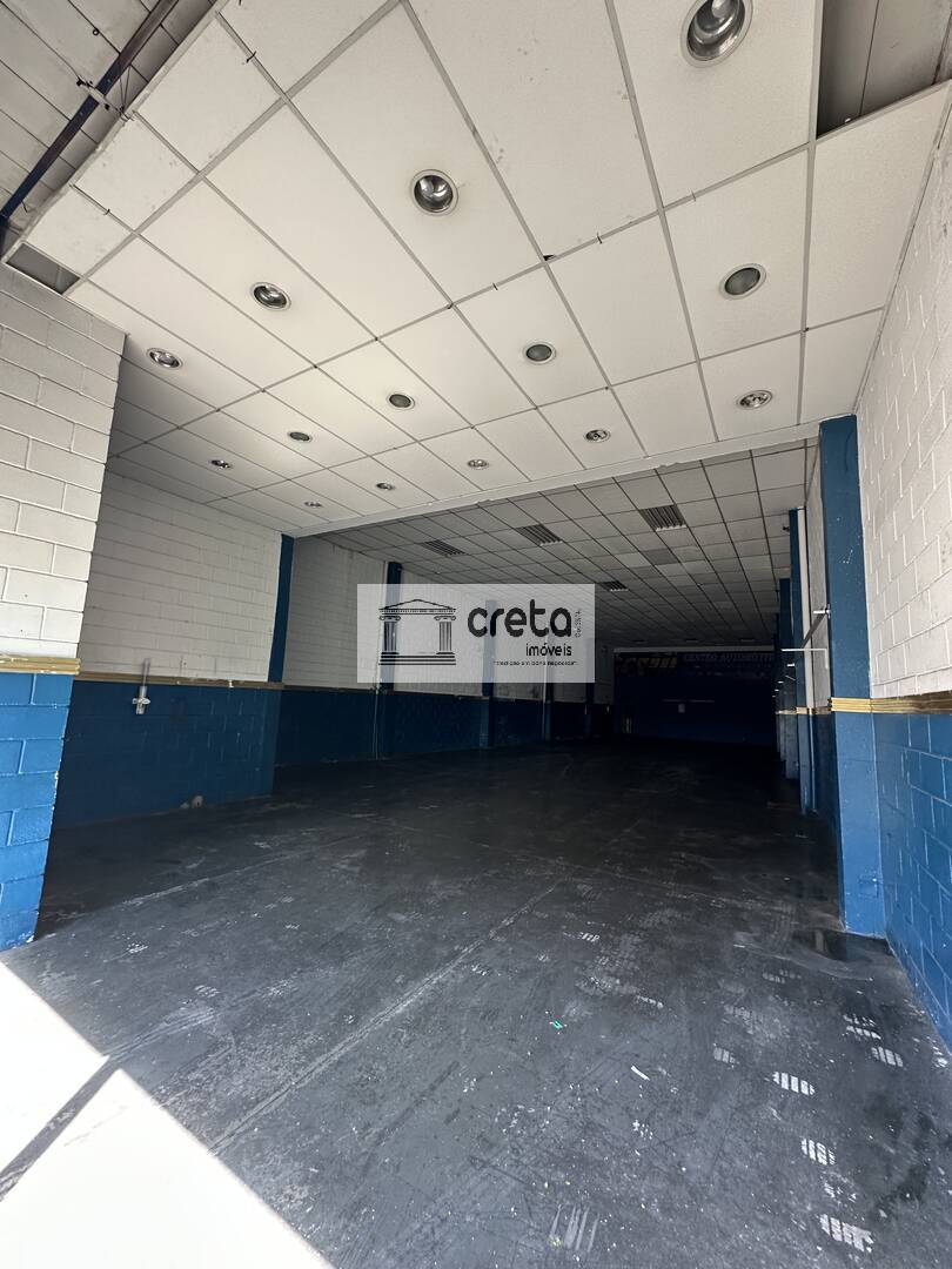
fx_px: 513
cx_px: 476
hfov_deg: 85.7
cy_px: 634
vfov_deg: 102.1
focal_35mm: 14
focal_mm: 2.22
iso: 125
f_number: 2.2
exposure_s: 1/99
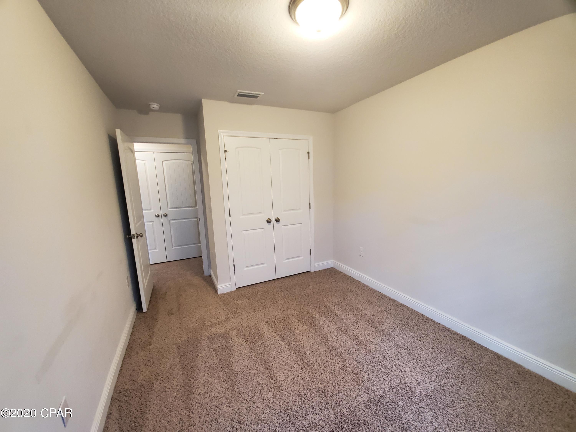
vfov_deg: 89.9
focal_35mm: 13
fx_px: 216
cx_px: 288
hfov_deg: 106.2
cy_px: 216
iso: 400
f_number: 2.2
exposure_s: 1/39
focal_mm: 1.8
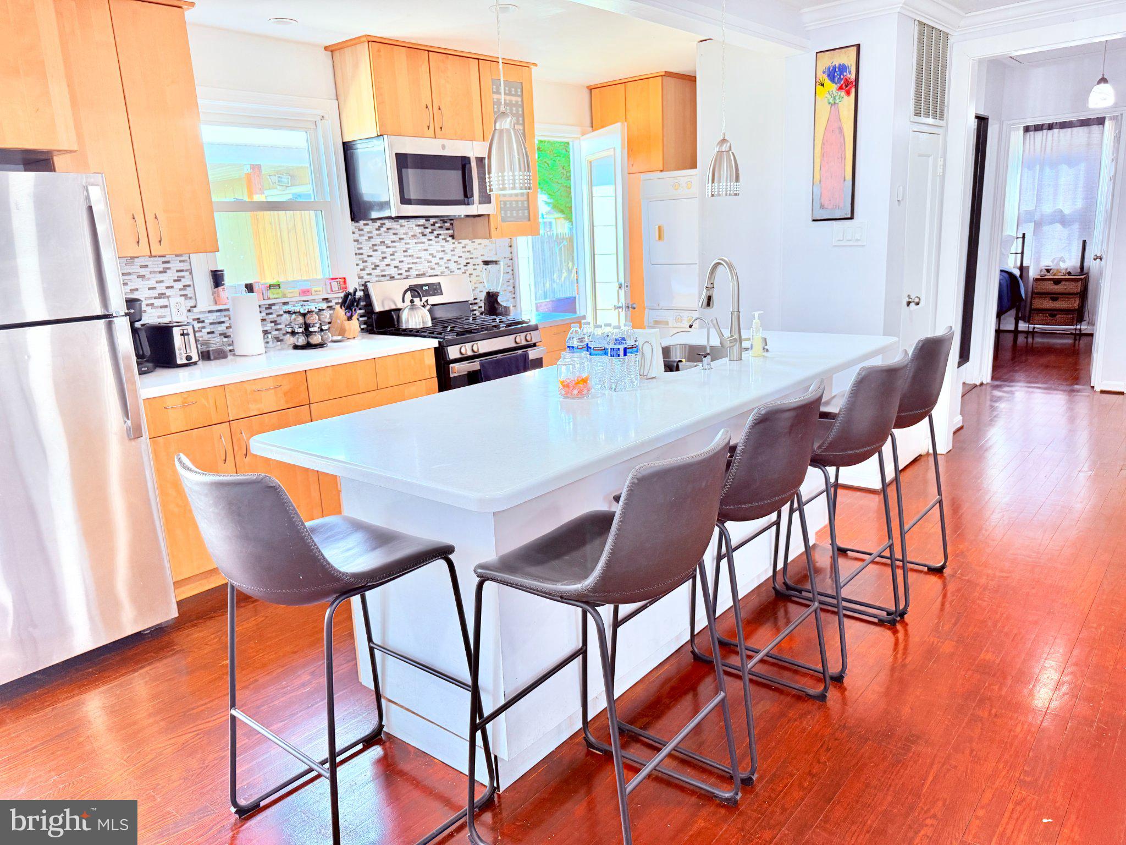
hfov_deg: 71.6
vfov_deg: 56.8
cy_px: 422
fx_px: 781
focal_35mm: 24
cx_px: 563
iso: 125
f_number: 1.78
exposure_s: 1/120
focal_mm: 6.76
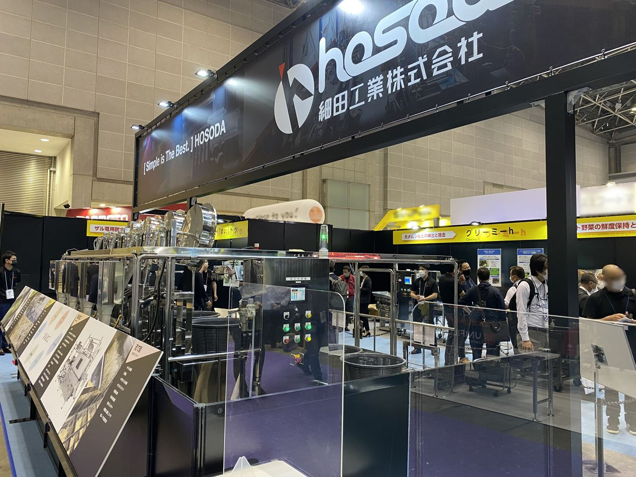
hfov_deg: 67.3
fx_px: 478
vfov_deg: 53.1
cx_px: 318
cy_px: 238
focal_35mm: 26
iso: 125
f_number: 1.8
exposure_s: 1/50
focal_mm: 4.25
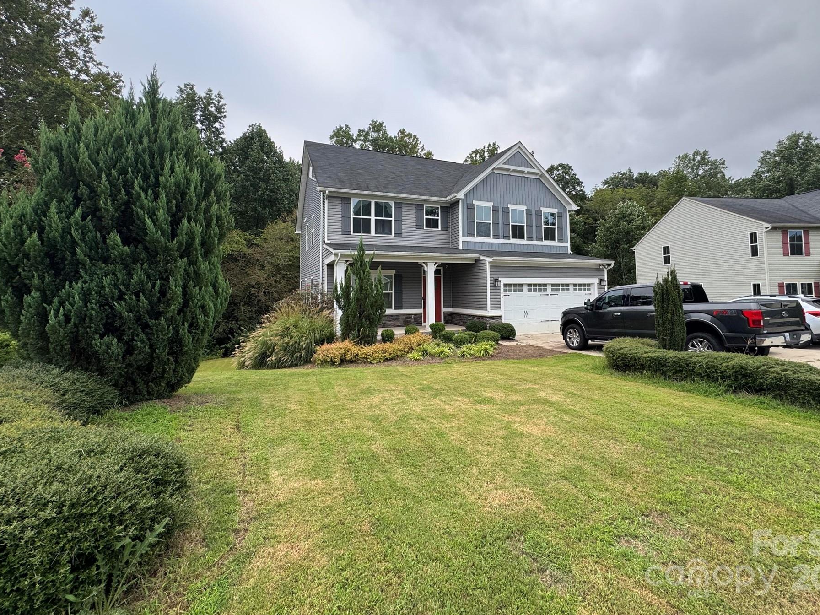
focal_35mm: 16
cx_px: 435
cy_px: 264
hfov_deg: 94.4
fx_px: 379
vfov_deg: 77.7
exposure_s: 1/99
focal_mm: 2.22
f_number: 2.2
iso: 50
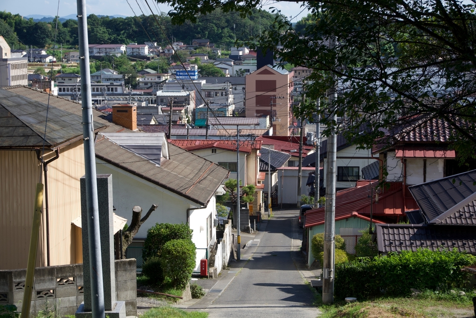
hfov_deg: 27.0
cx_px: 238
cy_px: 159
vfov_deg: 18.2
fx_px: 992
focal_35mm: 75
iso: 200
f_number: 8
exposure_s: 1/500
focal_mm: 50
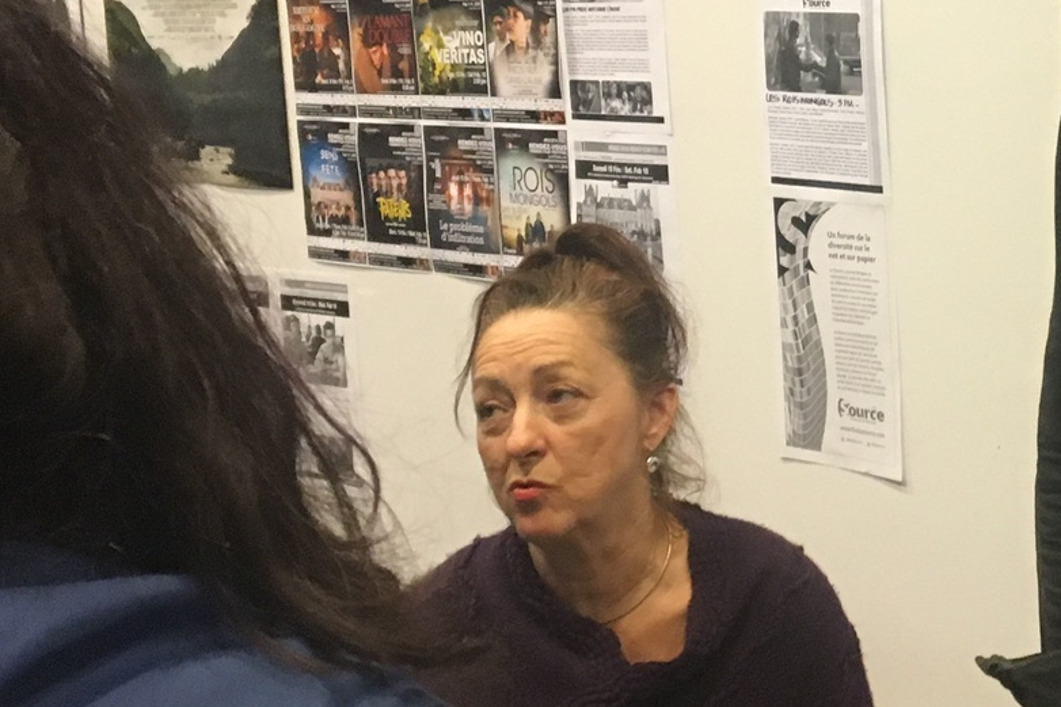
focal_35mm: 79
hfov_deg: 24.6
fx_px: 2328
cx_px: 1030
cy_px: 133
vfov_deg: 17.1
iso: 160
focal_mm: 4.15
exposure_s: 1/30
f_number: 2.2
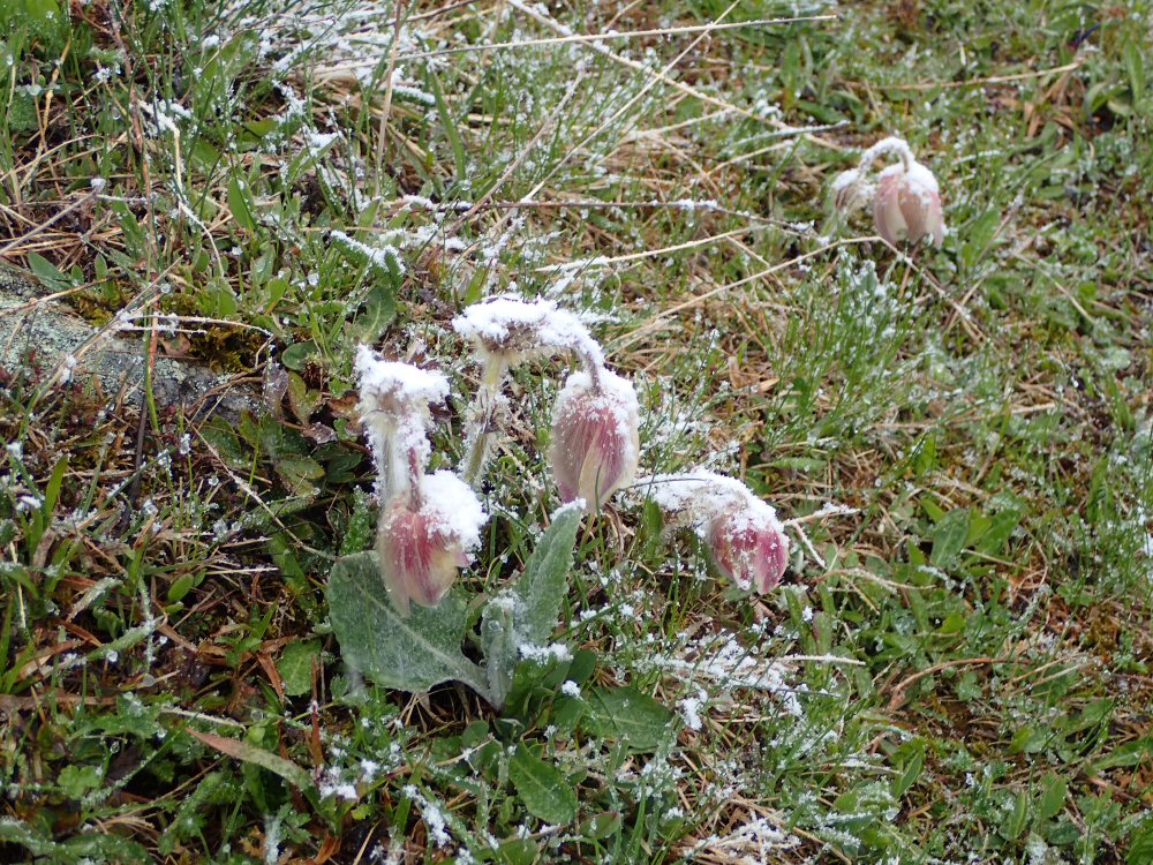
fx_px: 1632
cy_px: 432
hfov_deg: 38.9
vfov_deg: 29.7
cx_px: 576
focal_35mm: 49
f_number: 3.2
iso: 100
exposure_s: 1/125
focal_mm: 8.99
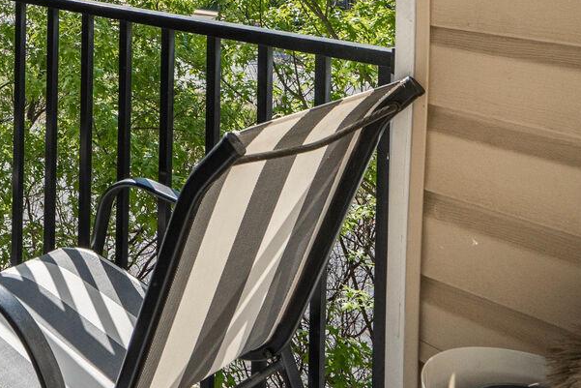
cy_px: -121
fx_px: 743
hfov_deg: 33.1
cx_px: -151
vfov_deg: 25.2
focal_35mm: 46
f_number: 8
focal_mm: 16
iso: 800
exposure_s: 1/1250
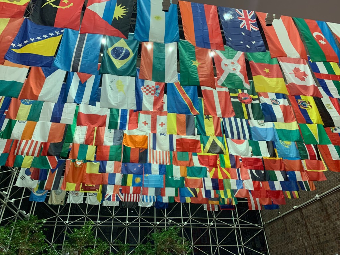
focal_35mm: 26
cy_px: 128
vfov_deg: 53.1
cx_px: 170
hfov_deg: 67.3
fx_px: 255
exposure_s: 1/60
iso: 200
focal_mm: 4.25
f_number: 1.8
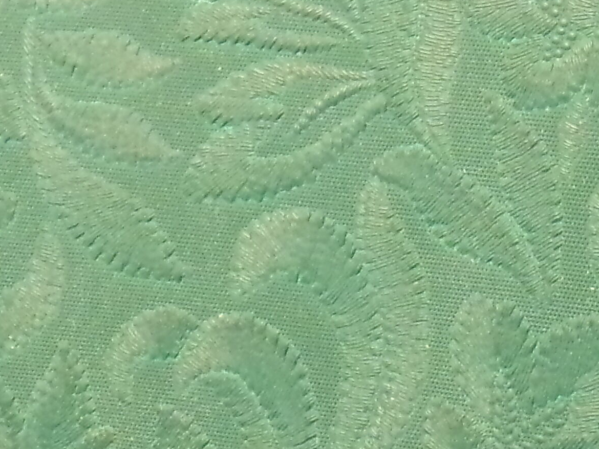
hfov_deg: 14.5
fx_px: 2181
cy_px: -351
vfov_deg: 11.0
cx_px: 908
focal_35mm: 126
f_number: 3.2
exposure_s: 1/13
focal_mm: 5.8
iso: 800
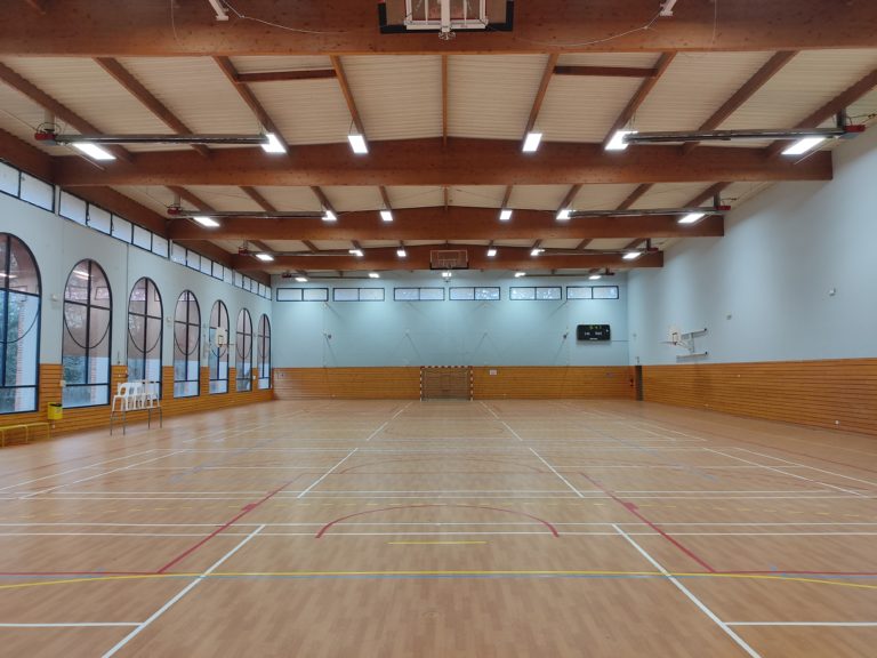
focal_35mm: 26
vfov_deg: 53.1
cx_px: 438
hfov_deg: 67.3
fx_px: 659
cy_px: 329
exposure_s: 1/100
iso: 170
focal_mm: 4.74
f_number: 1.79
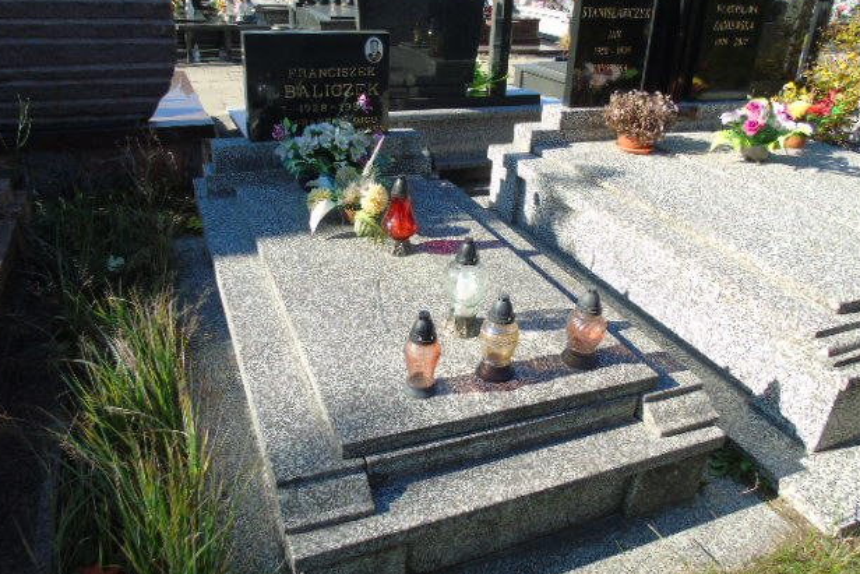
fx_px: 645
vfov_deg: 47.9
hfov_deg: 67.4
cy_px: 271
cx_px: 426
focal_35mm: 27
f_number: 3.4
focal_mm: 4.4
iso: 80
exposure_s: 1/400
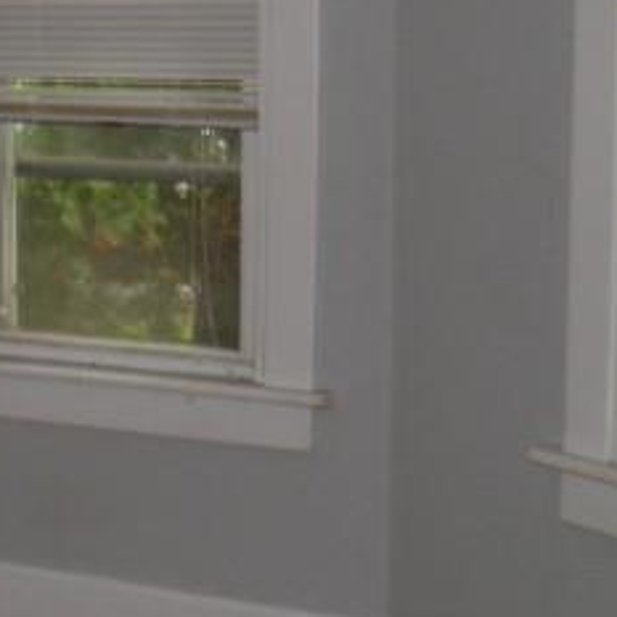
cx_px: -244
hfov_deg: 15.1
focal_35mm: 109
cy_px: 199
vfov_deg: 15.9
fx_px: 2198
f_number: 2.8
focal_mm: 4.9
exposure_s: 1/30
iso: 100
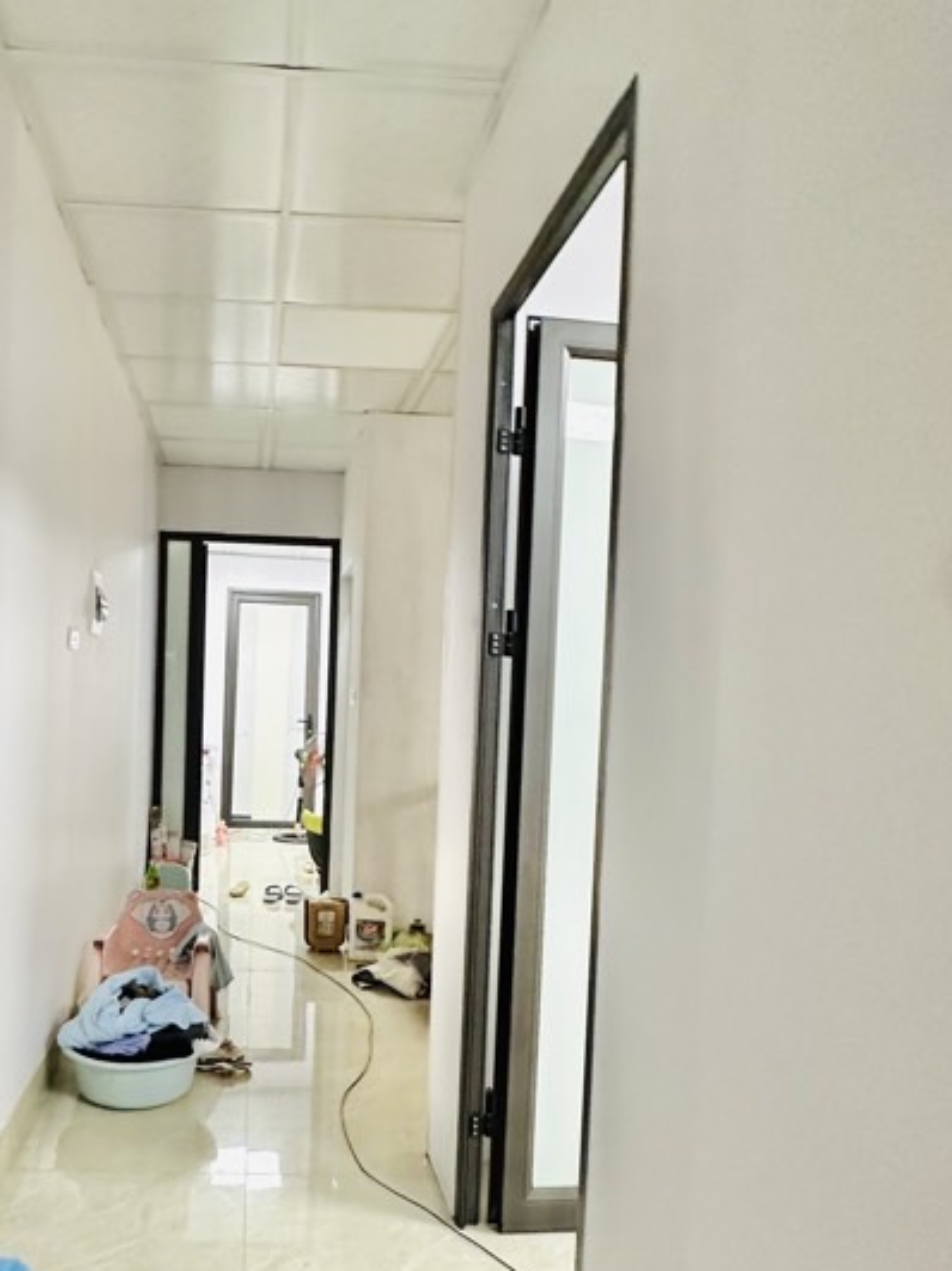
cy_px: 728
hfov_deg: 50.0
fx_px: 990
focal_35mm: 27
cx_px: 287
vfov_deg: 65.0
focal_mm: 2.22
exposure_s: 1/50
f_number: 2.2
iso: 250
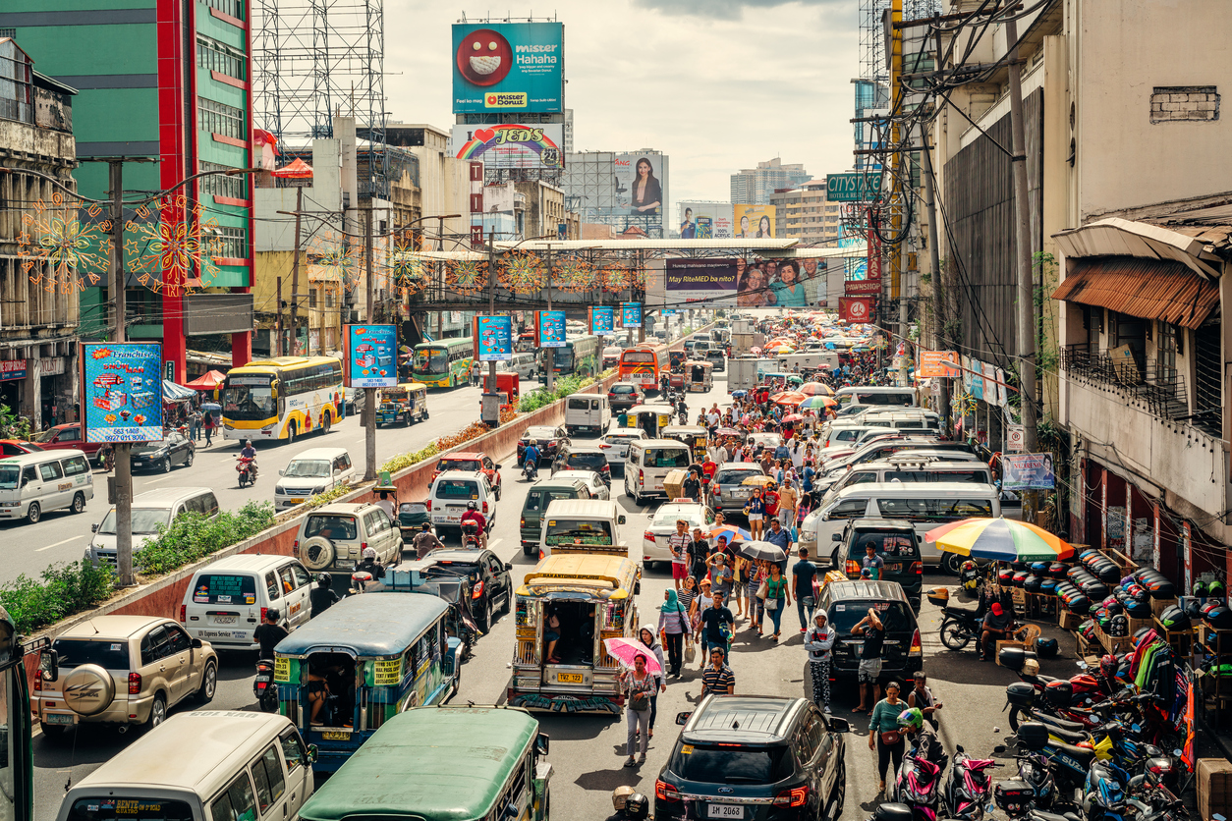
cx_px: 616
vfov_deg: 24.6
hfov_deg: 36.2
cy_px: 410
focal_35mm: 55
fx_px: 1882
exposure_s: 1/400
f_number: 7.1
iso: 160
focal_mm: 55
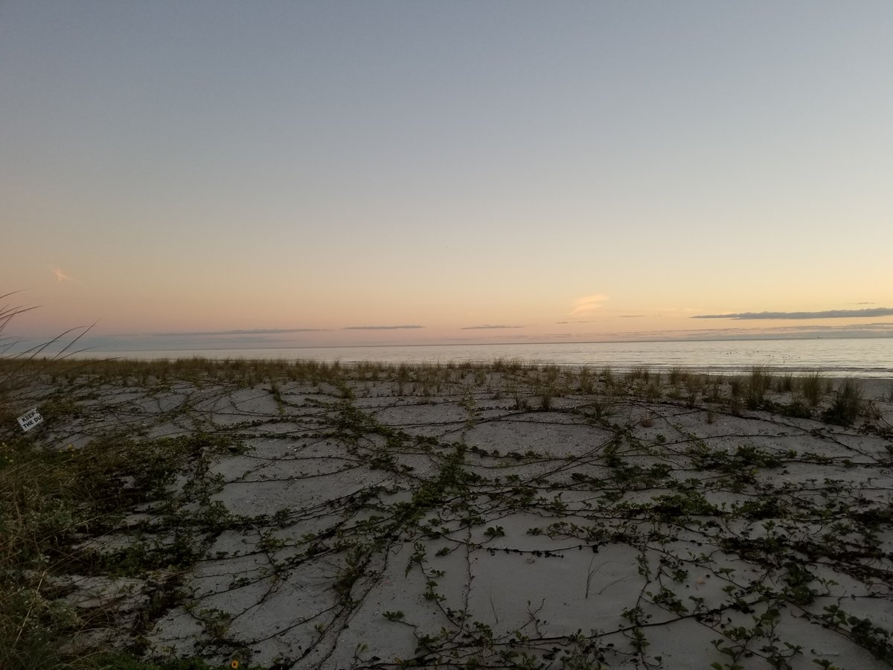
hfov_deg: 67.3
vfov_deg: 53.1
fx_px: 671
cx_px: 446
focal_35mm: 26
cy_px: 335
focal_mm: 4.3
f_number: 1.7
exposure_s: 1/120
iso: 64
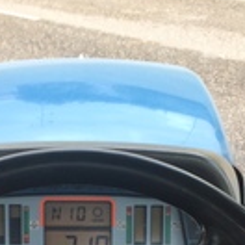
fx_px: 641
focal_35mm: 80
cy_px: 301
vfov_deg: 20.2
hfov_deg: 21.6
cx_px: 83
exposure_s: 1/50
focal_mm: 4.15
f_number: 2.2
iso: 32
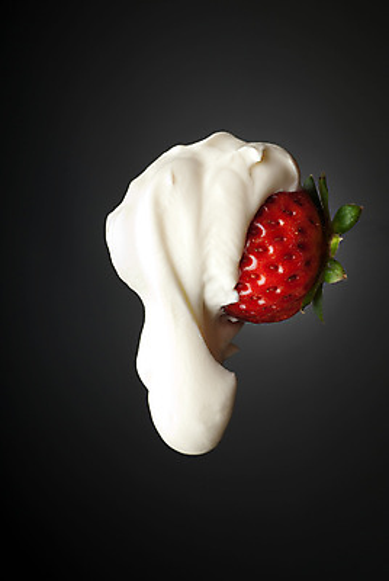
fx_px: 1454
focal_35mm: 90
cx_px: 194
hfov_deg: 15.2
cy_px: 290
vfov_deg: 22.6
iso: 100
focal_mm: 60
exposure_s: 1/250
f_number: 13
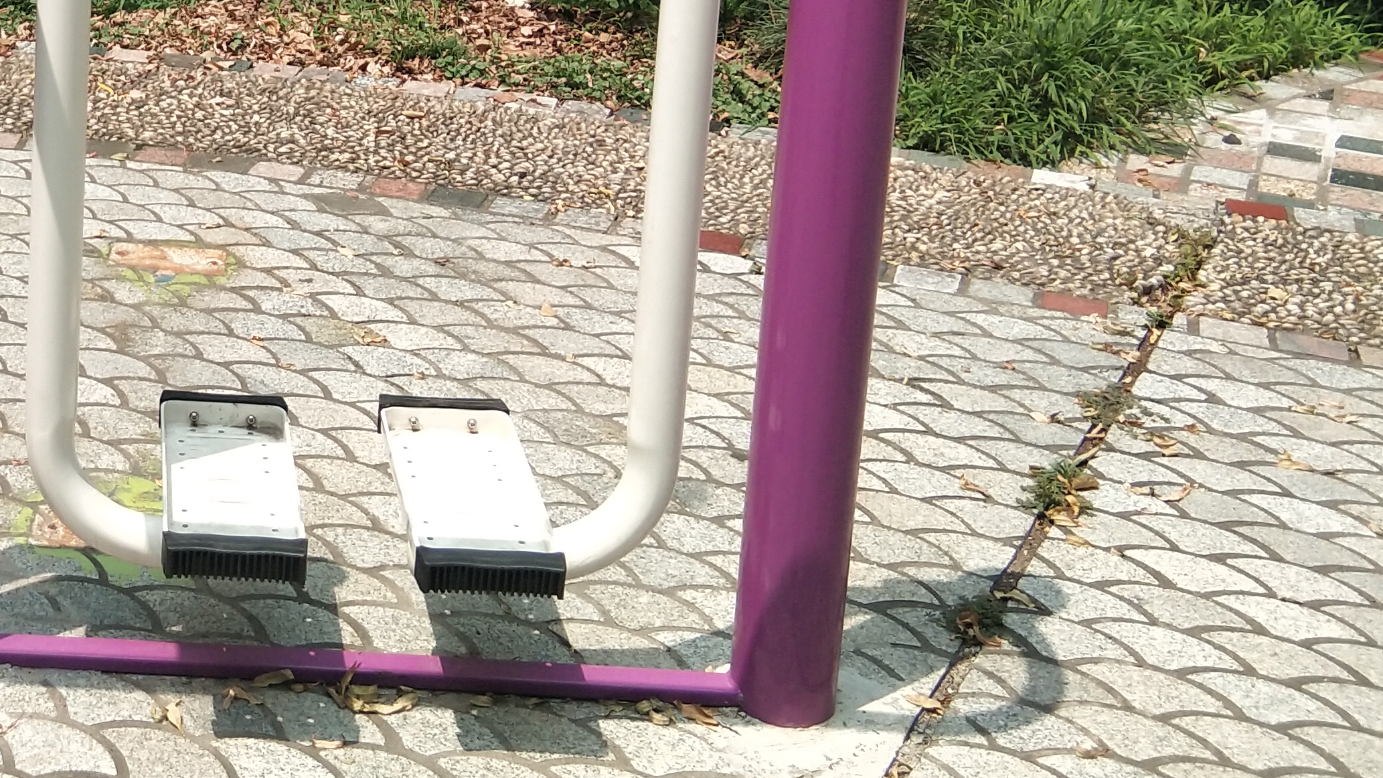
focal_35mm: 68
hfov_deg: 29.0
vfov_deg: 17.3
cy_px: -25
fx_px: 2494
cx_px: 3
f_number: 2.2
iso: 50
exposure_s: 1/838
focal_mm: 3.69
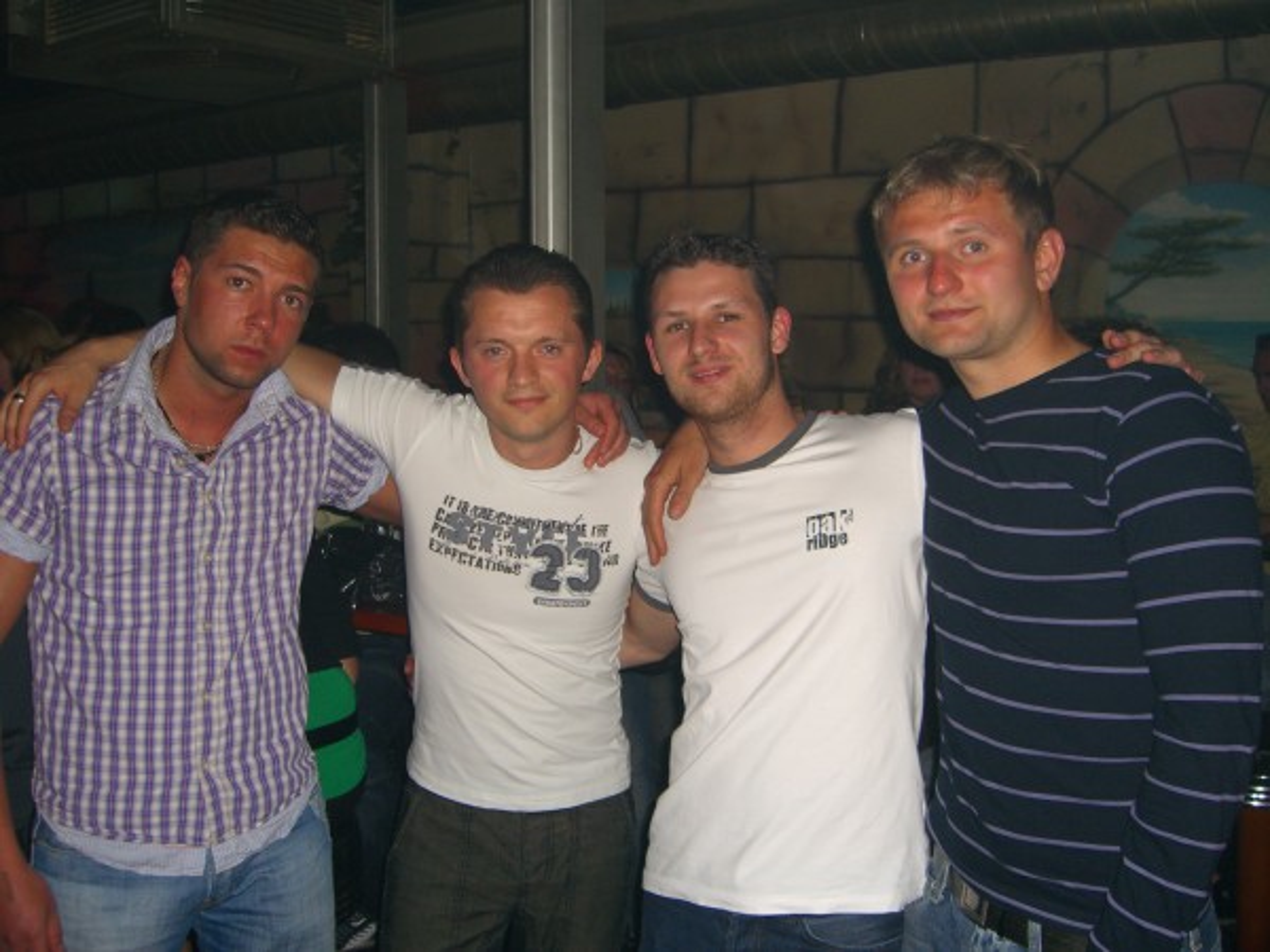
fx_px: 1394
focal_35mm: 38
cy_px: 476
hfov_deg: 49.0
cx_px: 635
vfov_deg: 37.7
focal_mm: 7.9
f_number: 2.8
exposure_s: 1/60
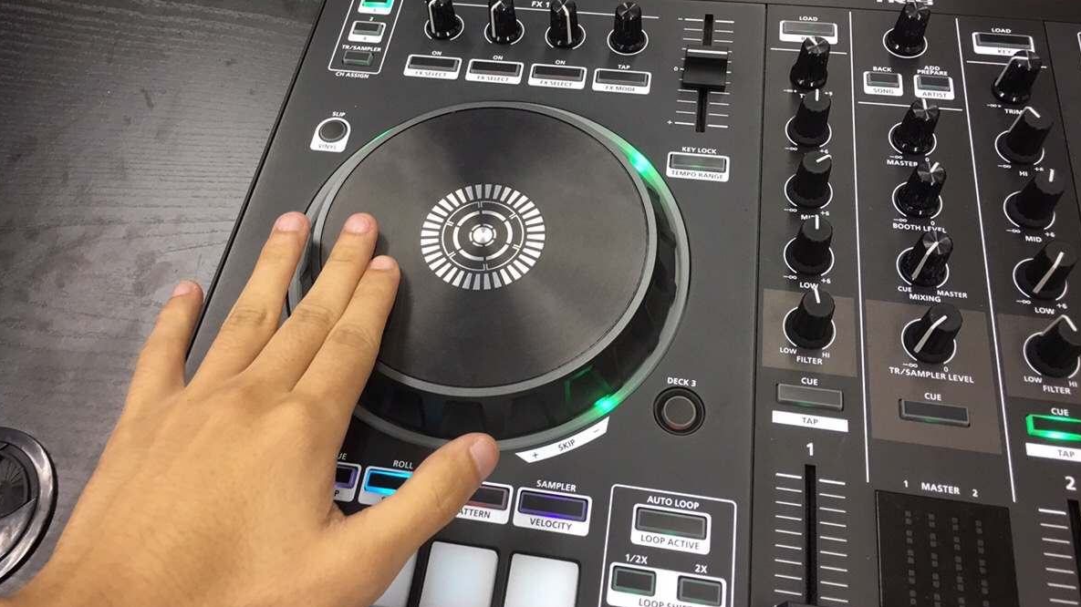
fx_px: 917
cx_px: 537
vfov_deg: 36.4
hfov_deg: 61.0
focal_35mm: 32
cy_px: 228
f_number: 2.2
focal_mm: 4.15
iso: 32
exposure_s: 1/15
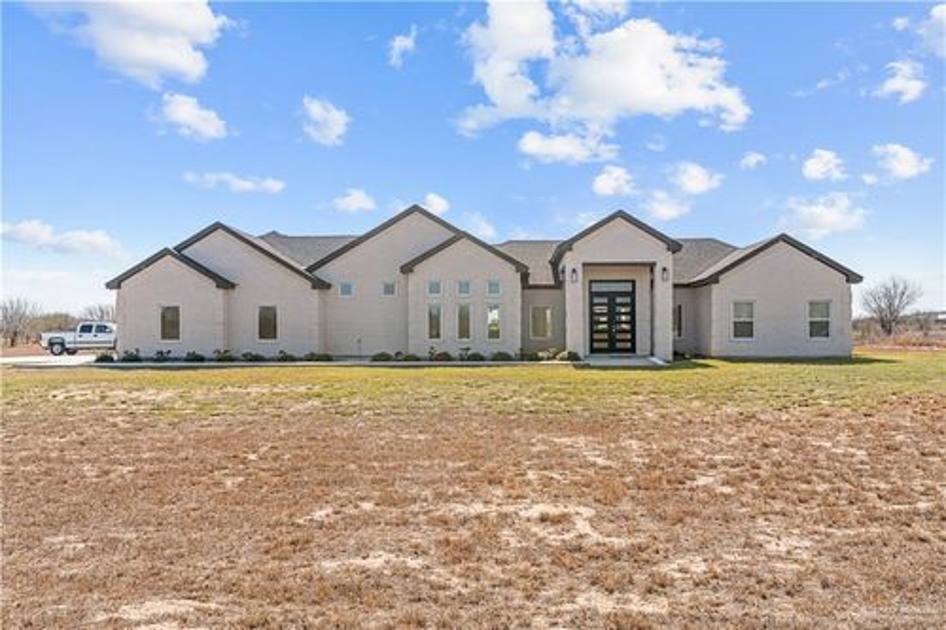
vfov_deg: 41.1
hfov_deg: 58.7
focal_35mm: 32
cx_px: 473
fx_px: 841
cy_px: 315
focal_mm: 32
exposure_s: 1/100
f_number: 10
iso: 200
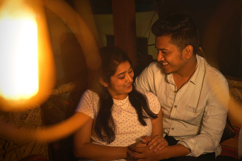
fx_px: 336
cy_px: 80
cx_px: 121
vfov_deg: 27.0
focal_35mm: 50
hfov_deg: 39.6
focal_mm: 50
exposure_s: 1/200
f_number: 2.8
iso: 640
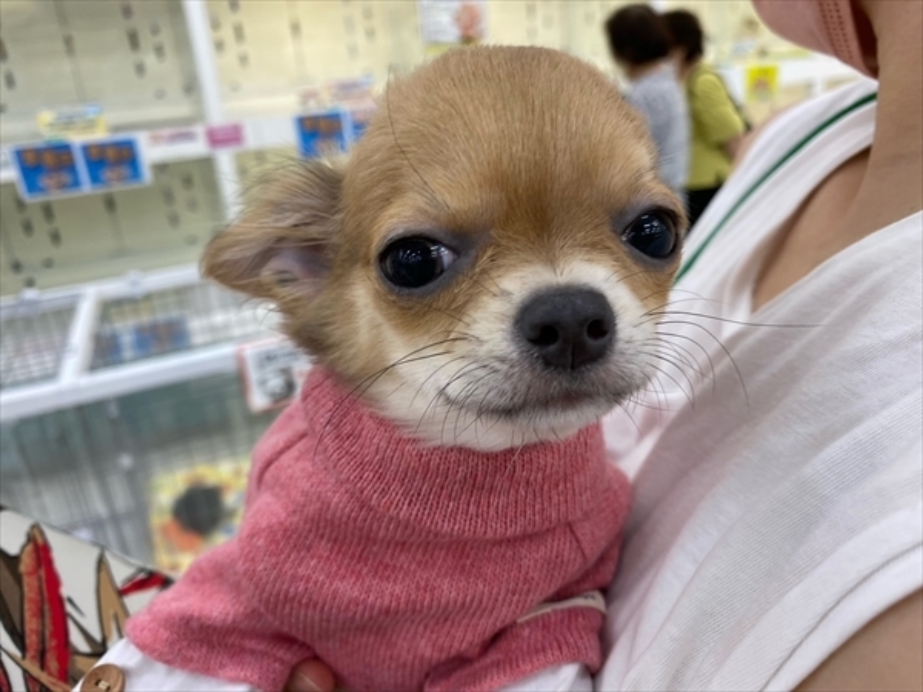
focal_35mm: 26
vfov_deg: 53.1
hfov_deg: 67.3
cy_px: 346
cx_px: 462
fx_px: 693
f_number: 1.8
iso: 100
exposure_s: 1/120
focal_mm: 4.25
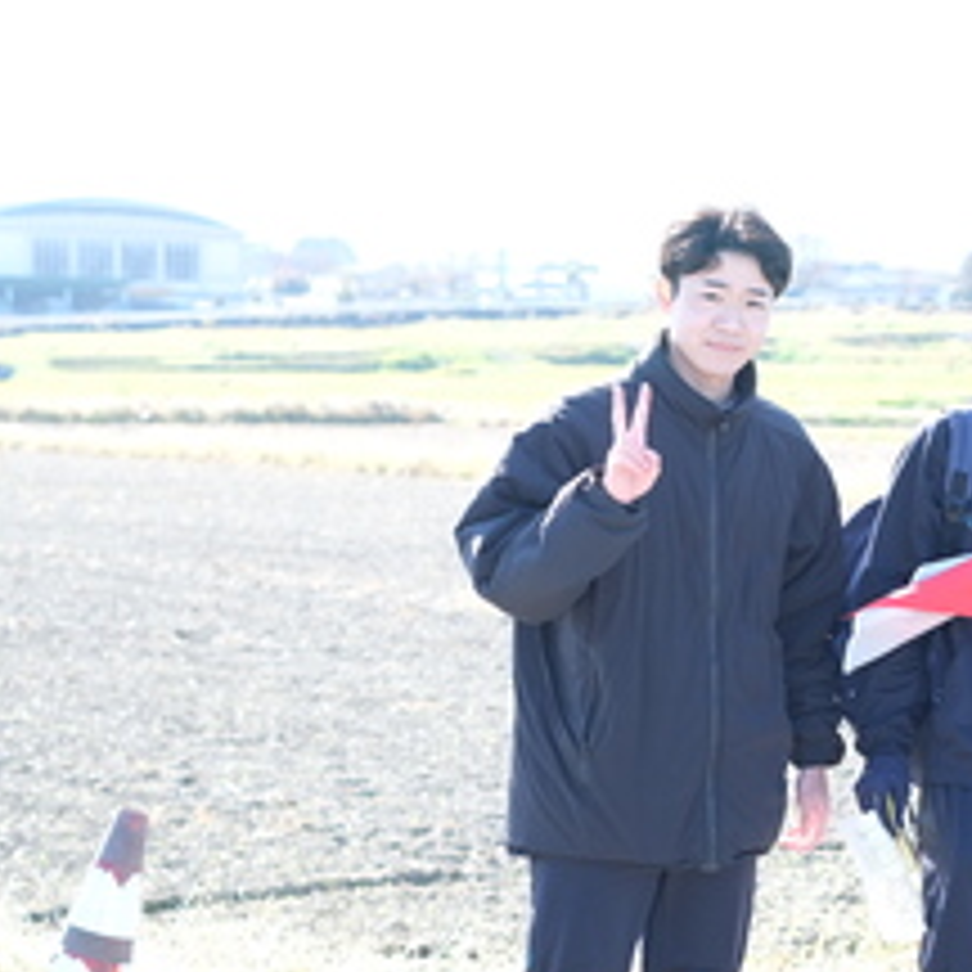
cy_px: 644
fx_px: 3177
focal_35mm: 100
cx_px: 1030
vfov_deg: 17.4
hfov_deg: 16.9
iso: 160
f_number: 2.8
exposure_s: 1/300
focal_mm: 35
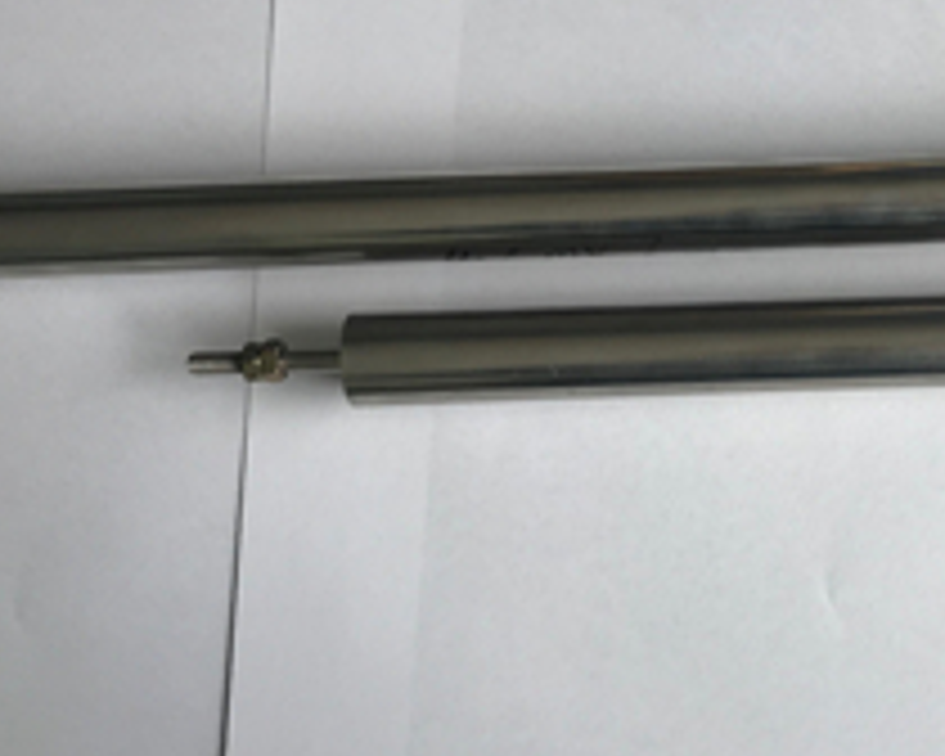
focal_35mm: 52
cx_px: 810
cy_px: 320
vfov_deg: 29.1
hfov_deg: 34.4
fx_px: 1454
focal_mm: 3.99
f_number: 1.8
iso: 20
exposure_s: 1/146
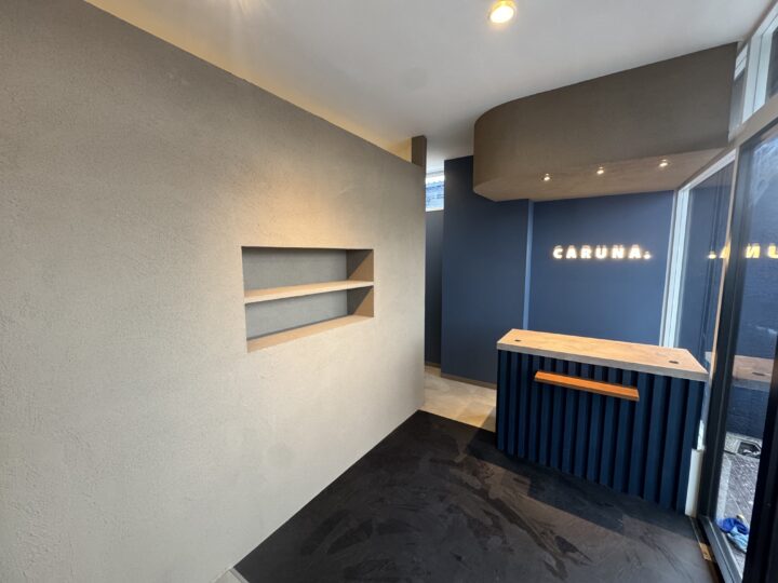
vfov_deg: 85.7
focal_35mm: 14
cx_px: 389
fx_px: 315
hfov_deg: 102.1
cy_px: 292
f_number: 2.2
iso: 250
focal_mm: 2.22
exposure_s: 1/100
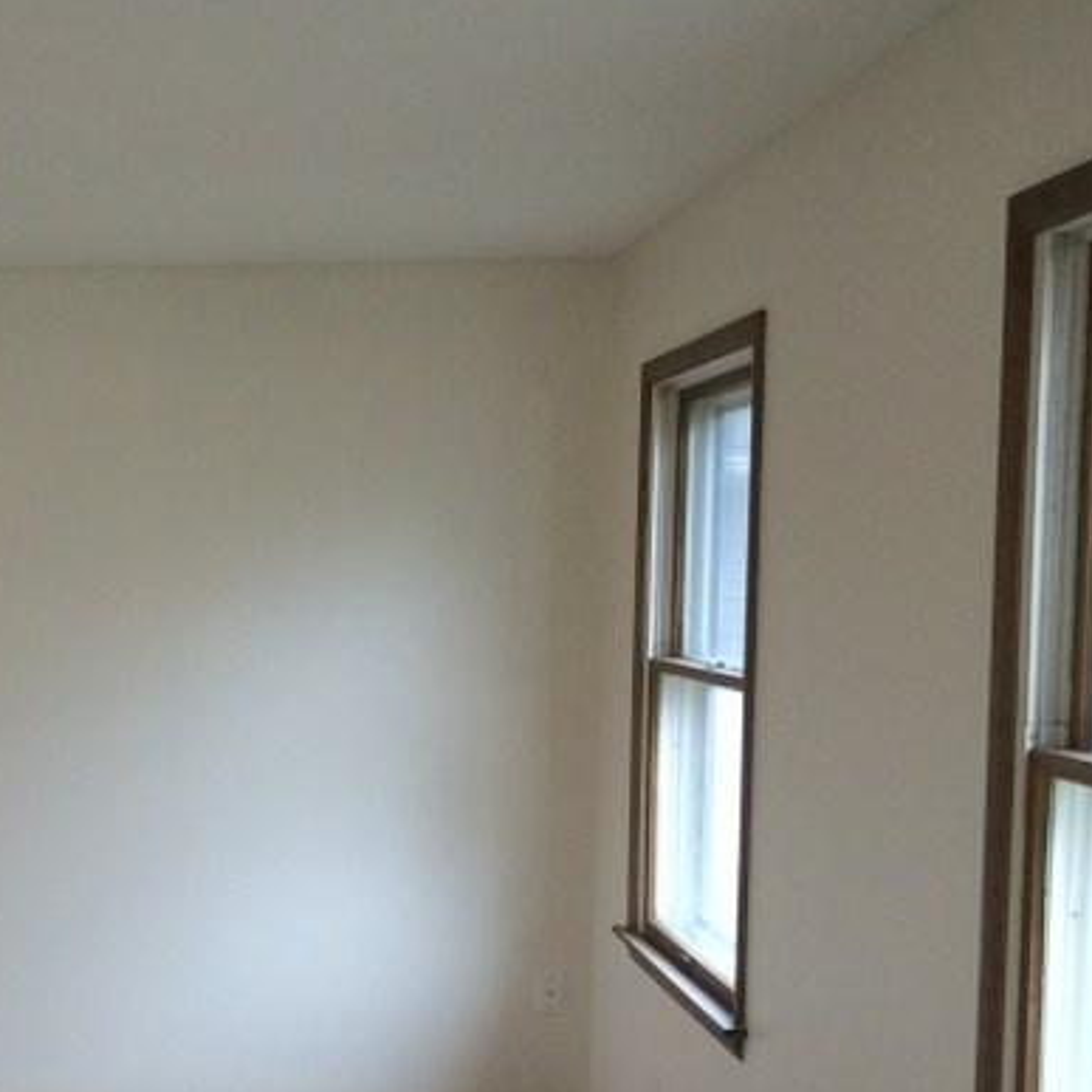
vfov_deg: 31.9
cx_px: 71
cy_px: 728
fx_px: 1892
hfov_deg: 30.5
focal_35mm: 53
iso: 100
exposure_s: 1/30
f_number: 2.2
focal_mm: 4.15
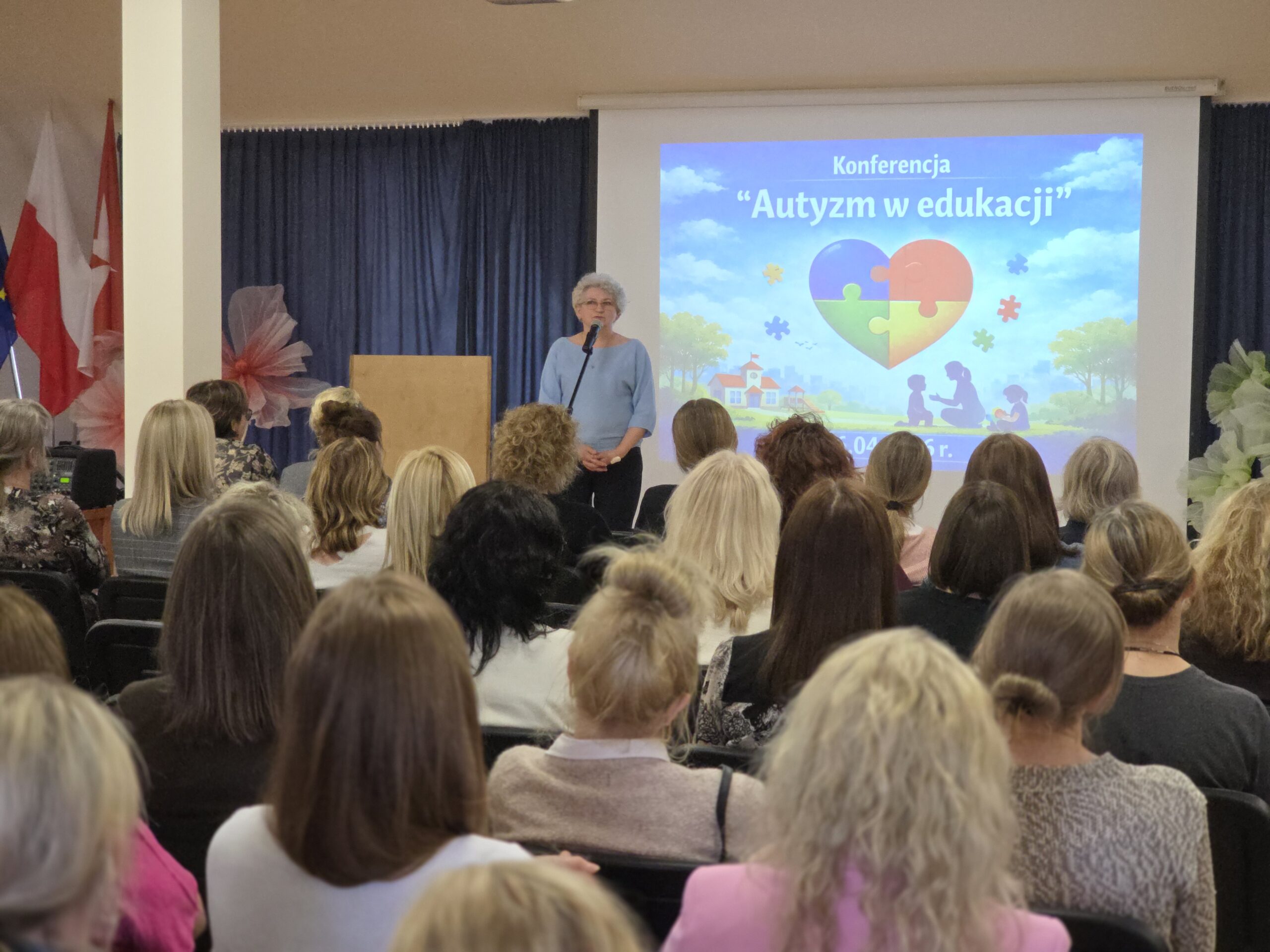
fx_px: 2531
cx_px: 635
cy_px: 476
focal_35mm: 69
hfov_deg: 28.2
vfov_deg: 21.3
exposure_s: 1/100
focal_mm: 7.9
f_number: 2.4
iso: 320
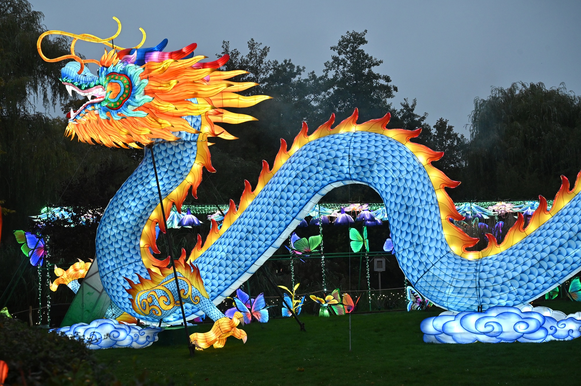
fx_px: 806
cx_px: 290
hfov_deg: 39.6
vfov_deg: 26.9
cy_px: 193
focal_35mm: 50
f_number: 7.1
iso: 2000
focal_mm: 50
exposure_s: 1/125
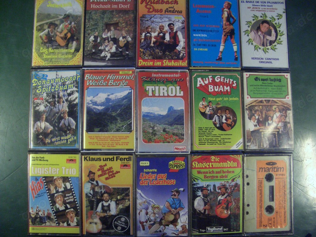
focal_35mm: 35
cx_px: 158
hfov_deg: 52.6
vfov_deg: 40.7
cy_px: 118
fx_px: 320
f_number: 2.6
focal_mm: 5.8
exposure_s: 1/50
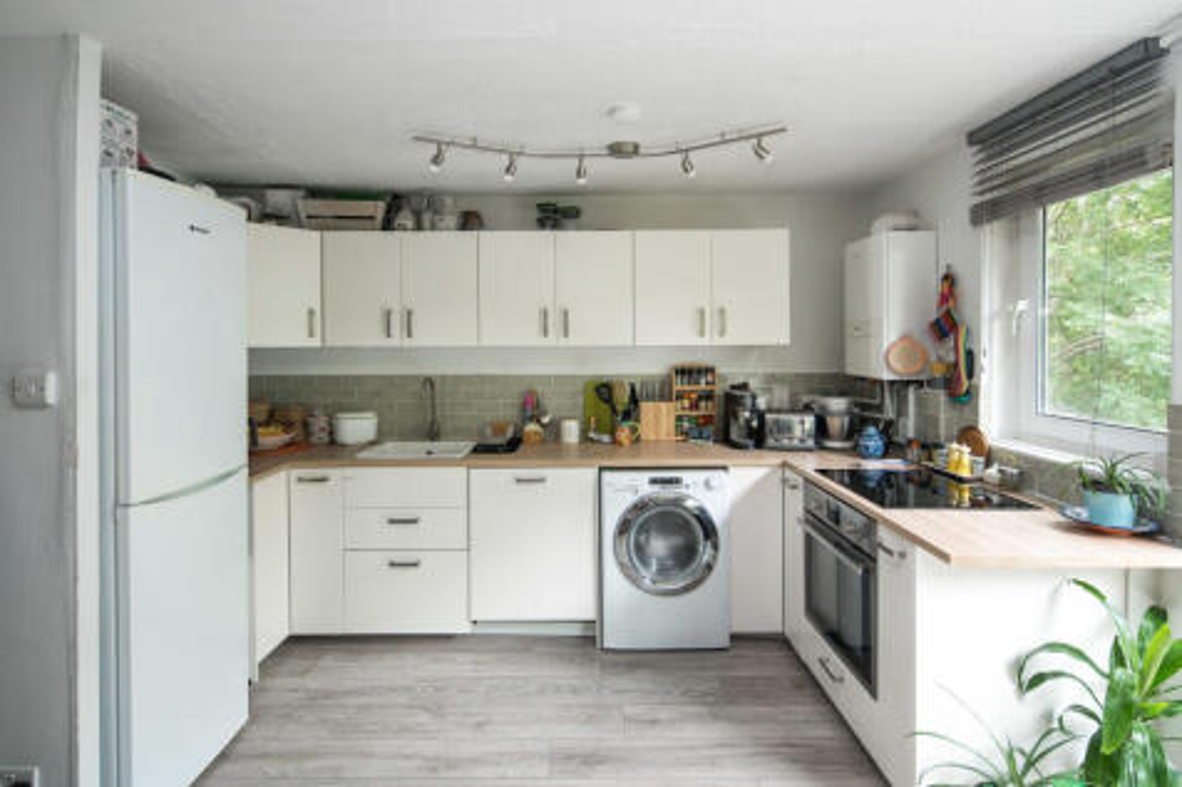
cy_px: 394
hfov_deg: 93.3
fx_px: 558
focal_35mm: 17
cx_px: 591
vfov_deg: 70.4
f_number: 8
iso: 250
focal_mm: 17
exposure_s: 1/10
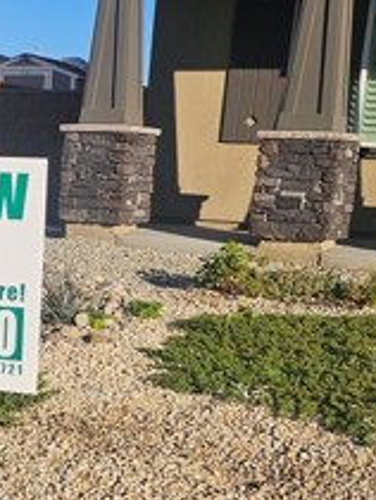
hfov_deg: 20.0
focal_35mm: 70
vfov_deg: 27.2
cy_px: 398
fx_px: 1012
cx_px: -45
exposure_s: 1/1093
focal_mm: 6.3
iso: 10
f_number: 1.7
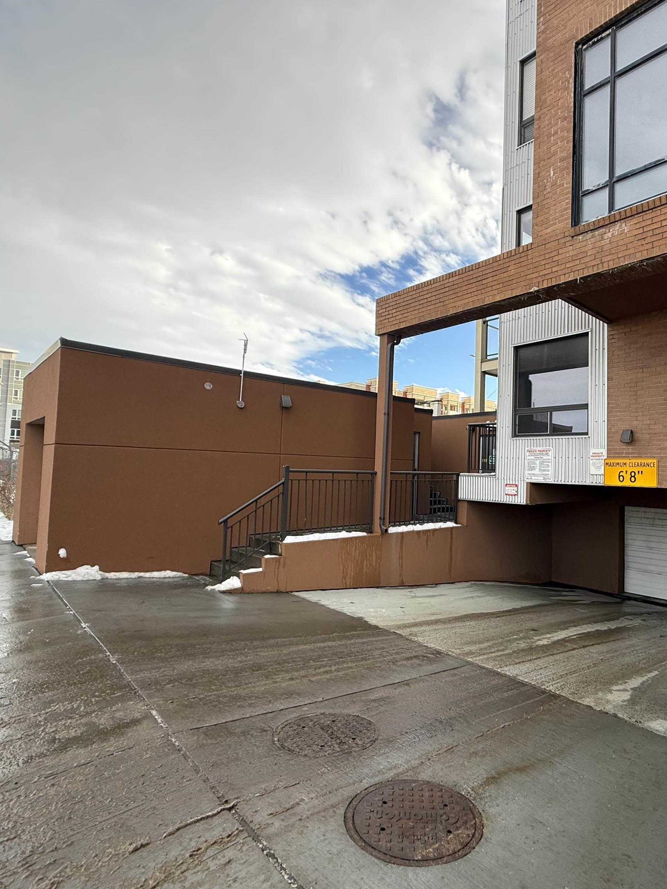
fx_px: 488
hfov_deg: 65.1
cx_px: 489
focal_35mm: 19
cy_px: 447
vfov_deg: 84.7
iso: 64
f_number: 2.2
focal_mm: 2.22
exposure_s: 1/486
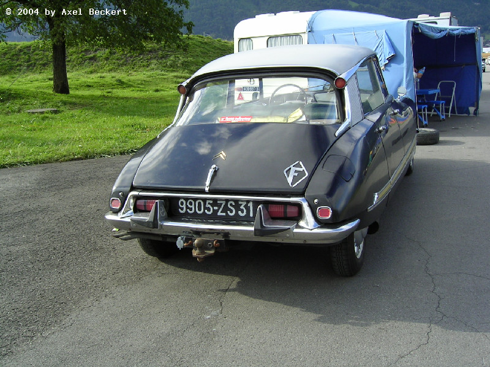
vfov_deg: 39.7
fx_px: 510
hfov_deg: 51.4
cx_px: 245
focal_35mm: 36
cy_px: 184
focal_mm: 5.6
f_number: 4.8
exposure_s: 1/121
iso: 50
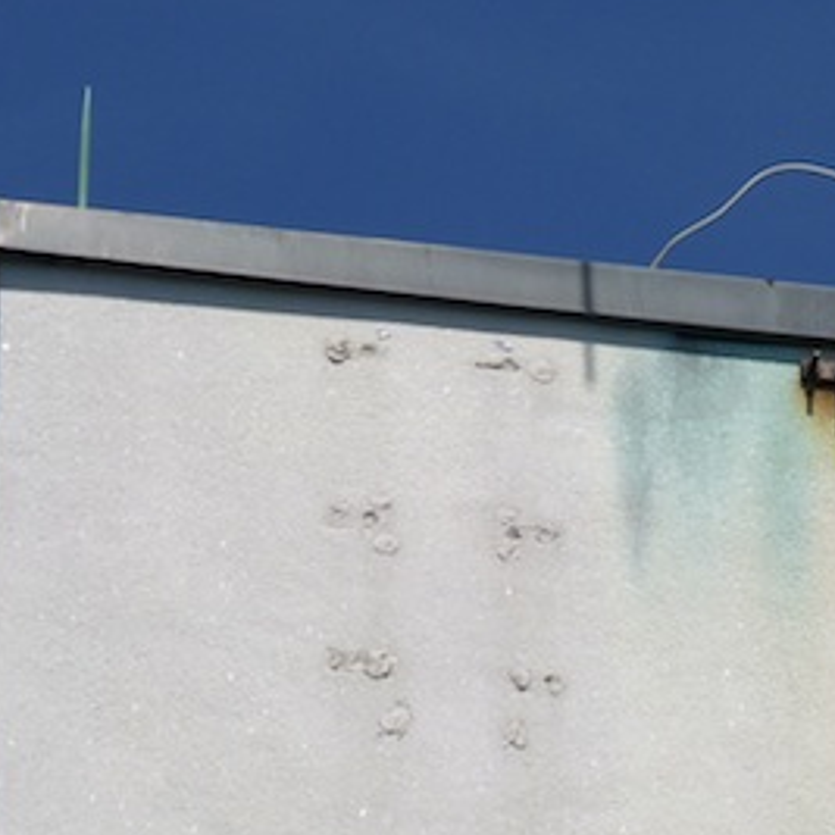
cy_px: 522
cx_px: 463
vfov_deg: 7.7
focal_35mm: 228
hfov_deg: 7.7
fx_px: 6222
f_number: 5.7
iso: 100
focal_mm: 18
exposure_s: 1/500
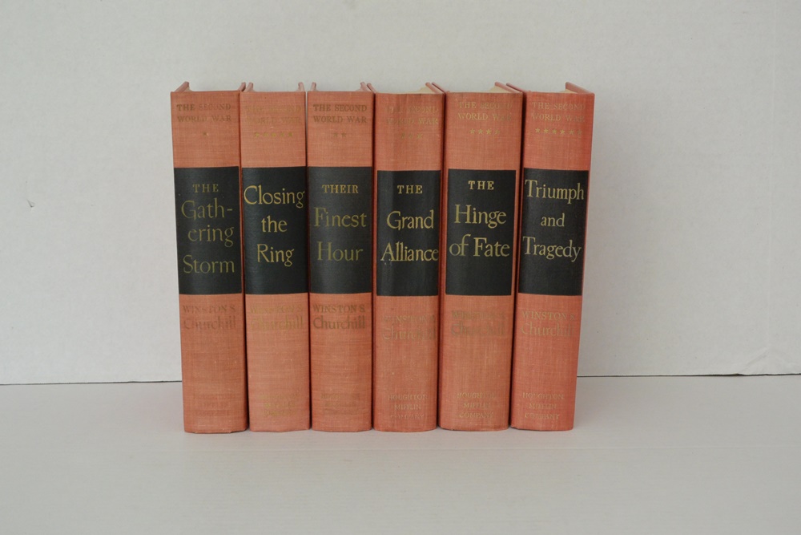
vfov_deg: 16.9
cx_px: 400
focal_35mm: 81
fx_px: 1802
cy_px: 268
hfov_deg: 25.1
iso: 560
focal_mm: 30
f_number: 5.6
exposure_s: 1/60
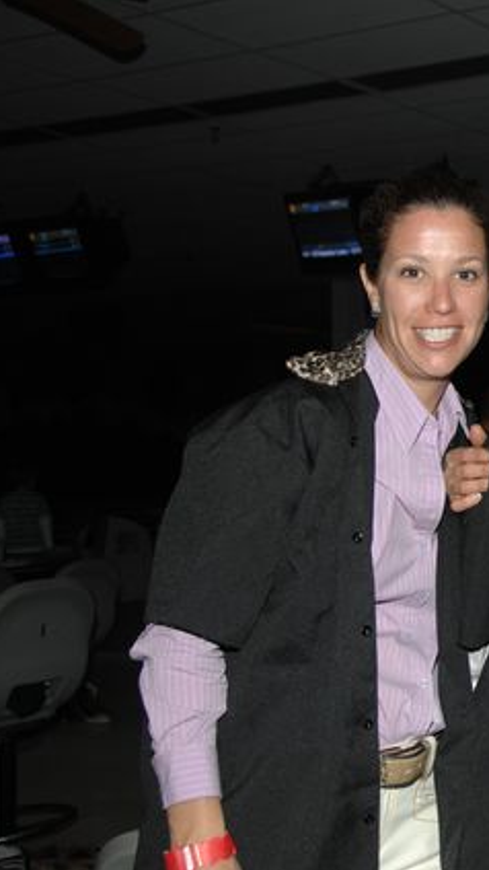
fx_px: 1314
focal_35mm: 57
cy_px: 435
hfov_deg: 19.4
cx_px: 647
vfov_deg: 36.6
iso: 200
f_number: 3.8
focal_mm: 24
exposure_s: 1/125
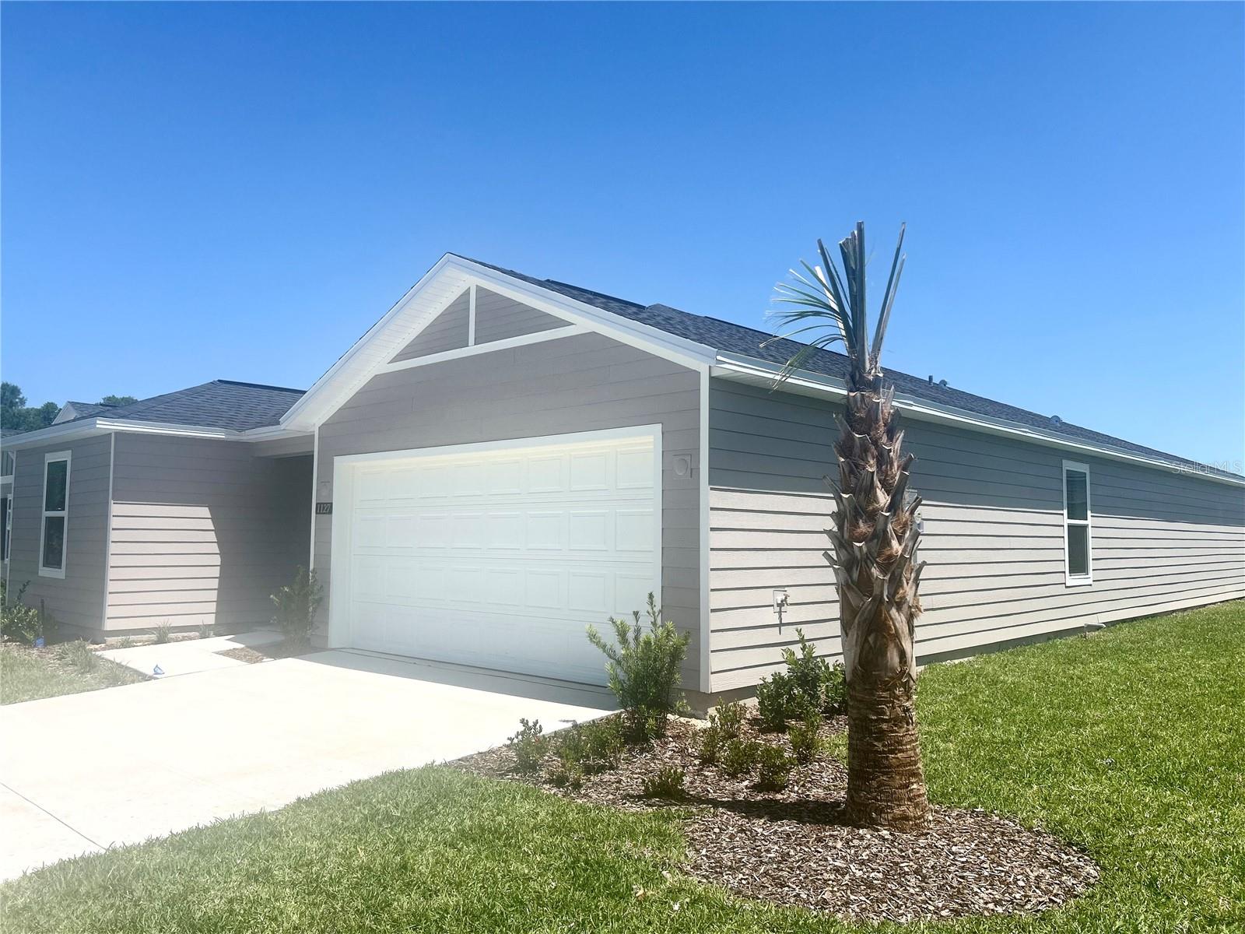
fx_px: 935
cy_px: 467
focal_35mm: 26
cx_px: 622
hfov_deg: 67.3
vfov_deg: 53.1
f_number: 1.5
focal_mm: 5.7
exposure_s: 1/5587
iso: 50
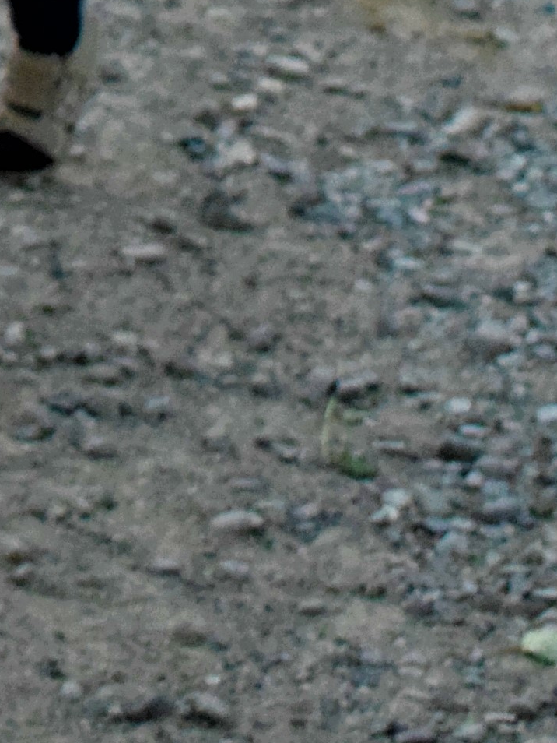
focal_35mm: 263
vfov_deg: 7.1
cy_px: -1089
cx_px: -391
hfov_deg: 5.6
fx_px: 5640
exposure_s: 1/200
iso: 3200
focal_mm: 29
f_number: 4.2
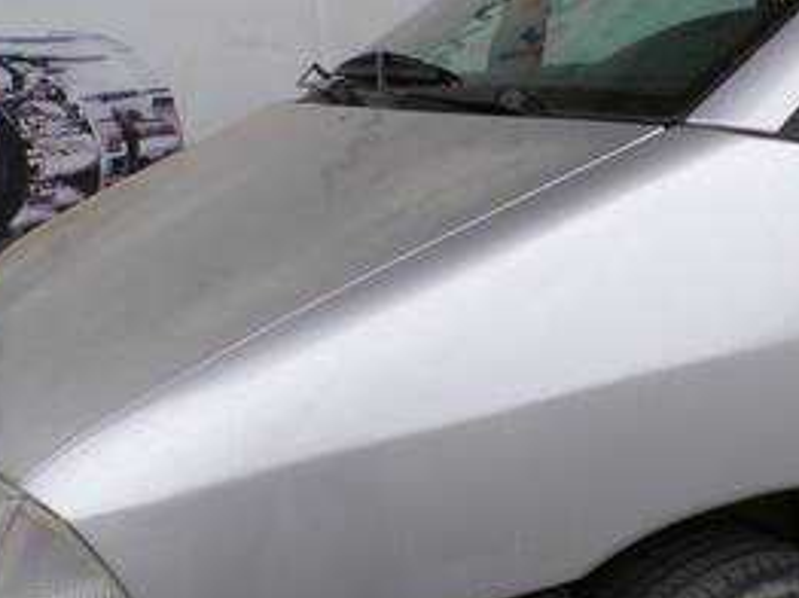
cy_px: 397
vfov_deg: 32.6
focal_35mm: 44
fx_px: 1015
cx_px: 637
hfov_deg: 41.2
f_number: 5.8
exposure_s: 1/120
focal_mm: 4.3
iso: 100
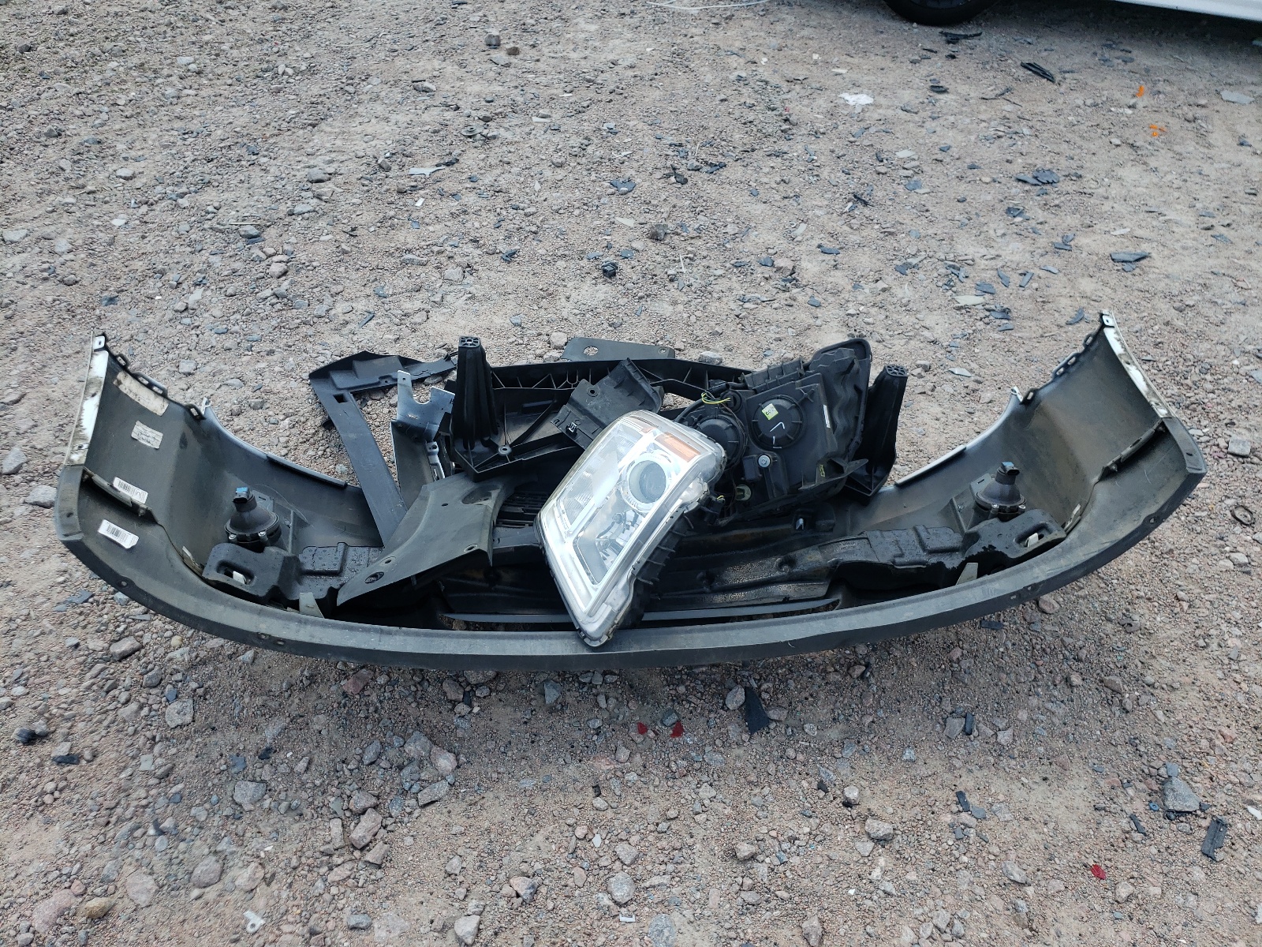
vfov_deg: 53.1
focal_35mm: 26
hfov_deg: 67.3
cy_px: 474
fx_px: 948
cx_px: 631
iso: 50
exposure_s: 1/1250
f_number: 1.5
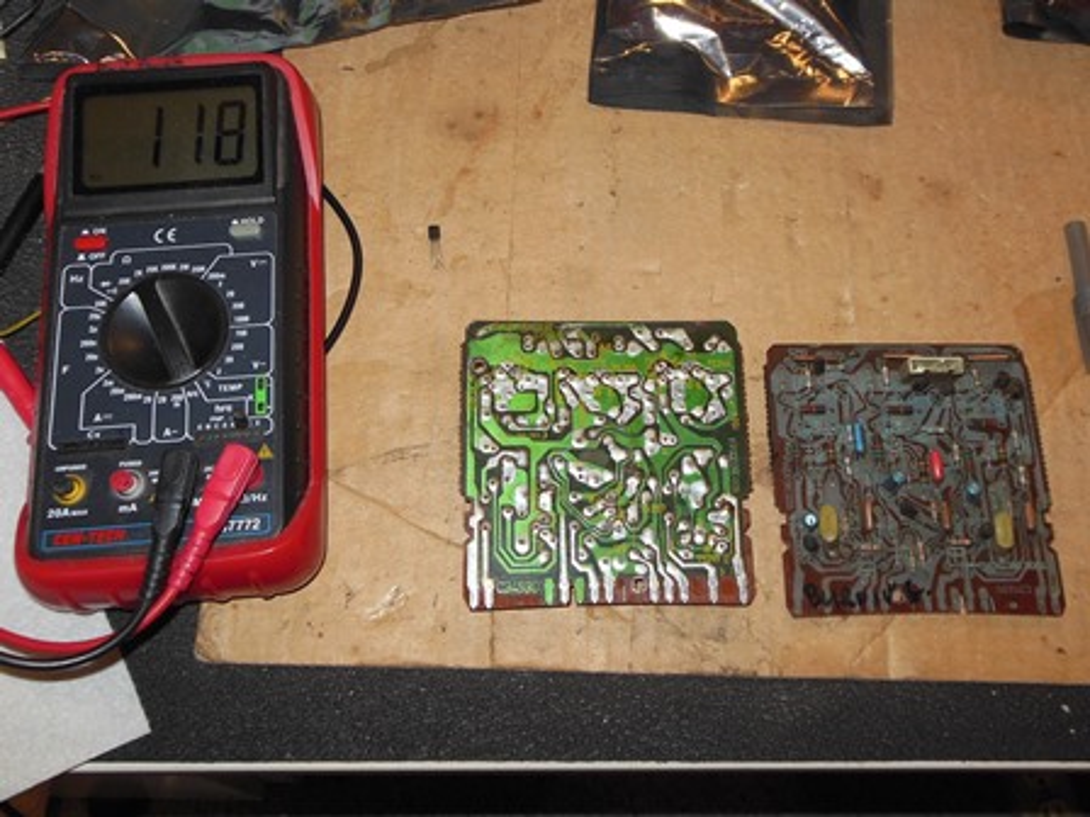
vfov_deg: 48.2
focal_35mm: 29
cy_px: 408
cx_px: 545
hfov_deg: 61.7
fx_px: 913
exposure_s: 1/25
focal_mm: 5.2
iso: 125
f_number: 3.3
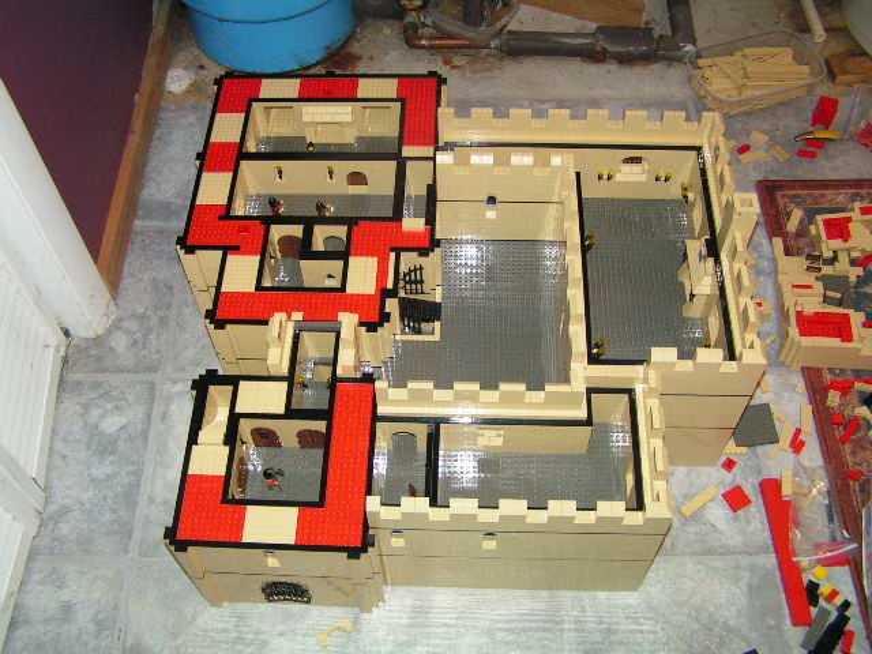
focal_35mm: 38
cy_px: 327
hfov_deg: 49.0
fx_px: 957
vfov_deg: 37.7
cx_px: 436
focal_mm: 6.3
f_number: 2.8
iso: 200
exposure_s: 1/40
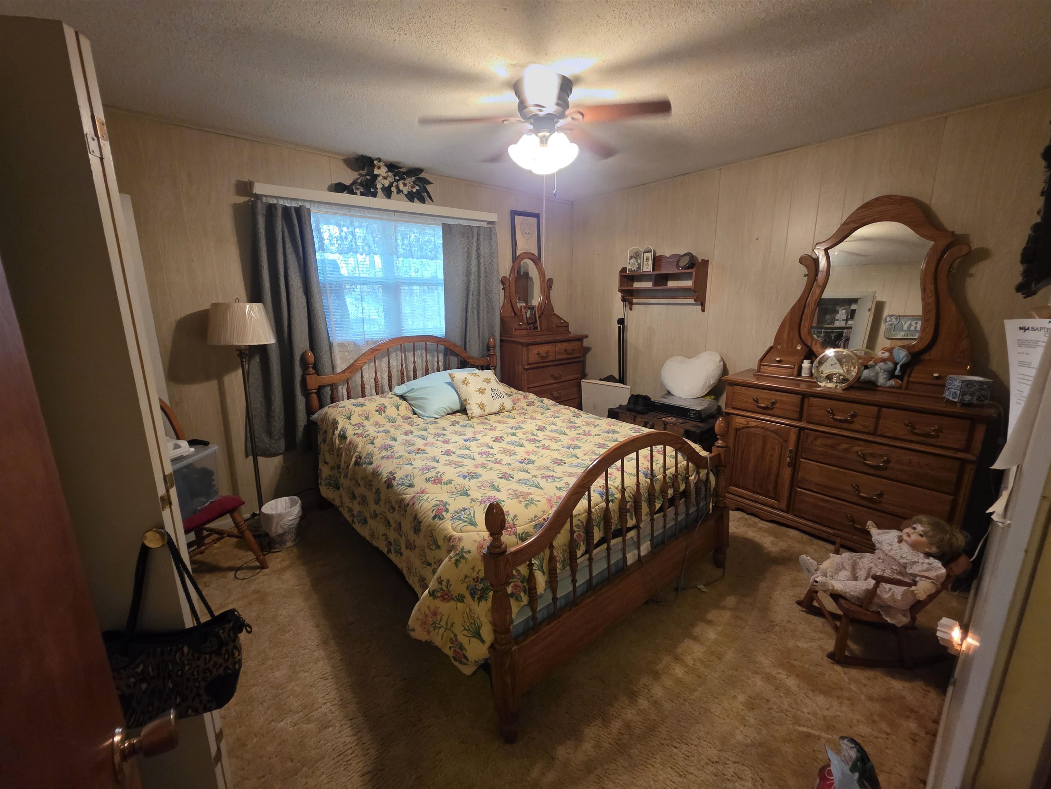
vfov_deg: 89.9
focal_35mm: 13
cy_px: 394
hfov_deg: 106.2
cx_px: 526
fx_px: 395
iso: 500
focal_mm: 2.2
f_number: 1.9
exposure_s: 1/60
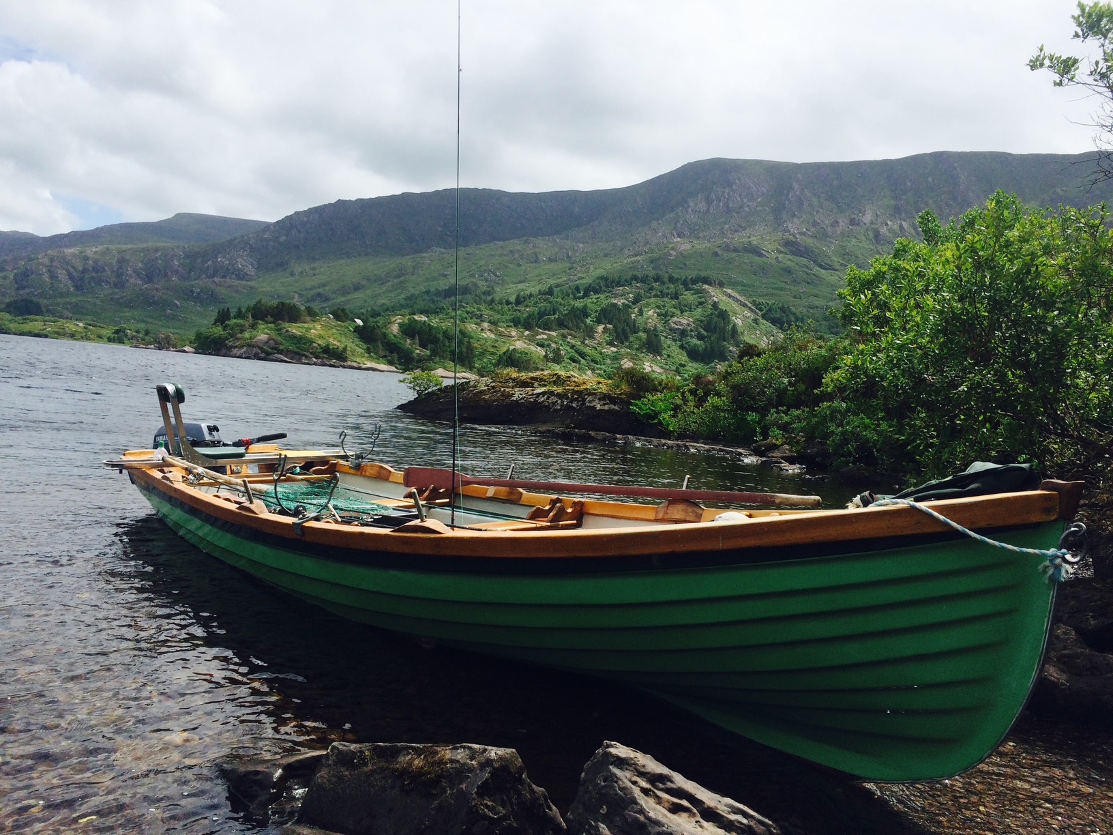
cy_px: 418
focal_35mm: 29
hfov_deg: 61.7
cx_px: 556
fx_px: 932
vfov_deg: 48.2
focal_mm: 4.15
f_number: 2.2
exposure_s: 1/3425
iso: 32
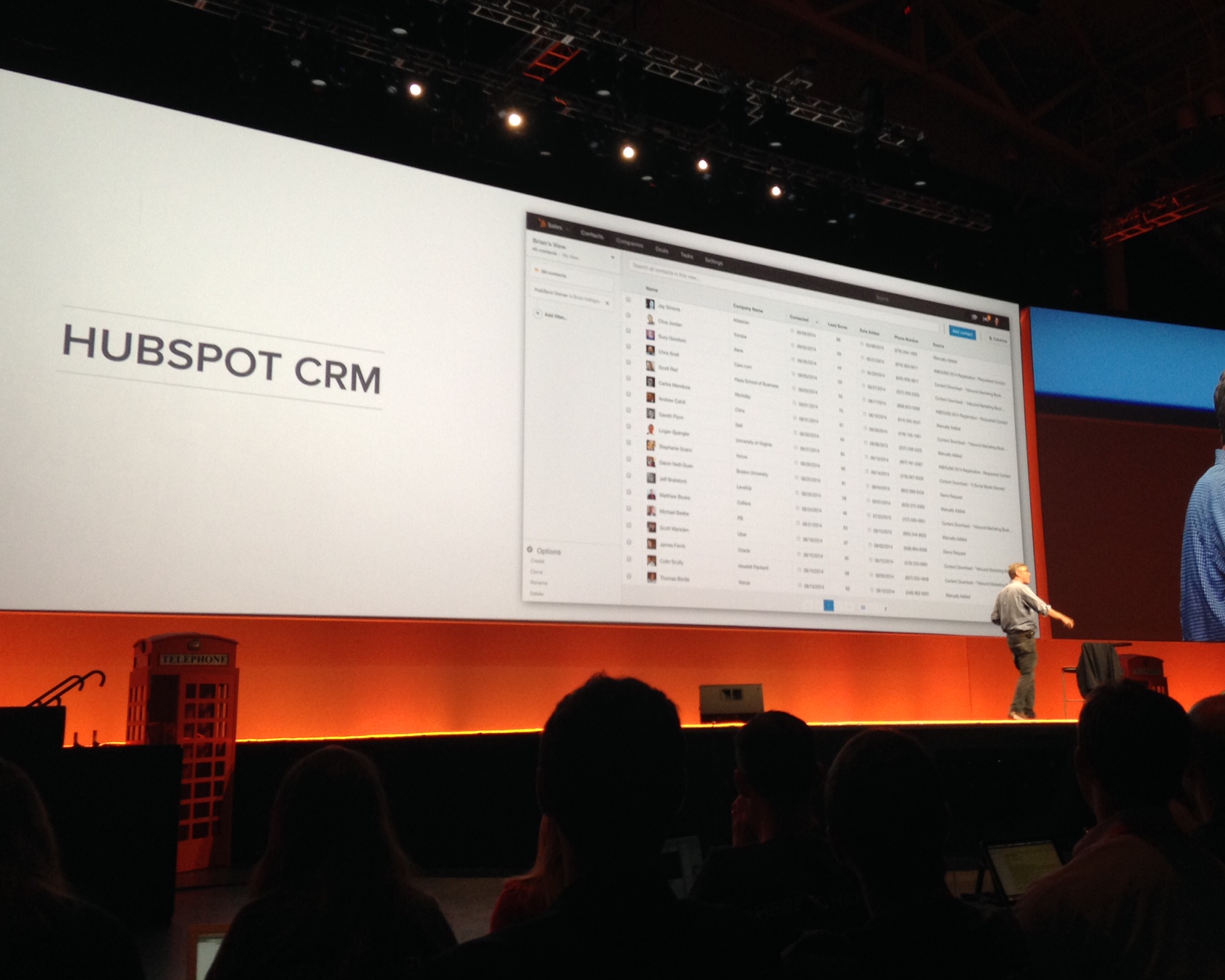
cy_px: 482
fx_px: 1414
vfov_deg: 38.2
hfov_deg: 46.7
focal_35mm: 39
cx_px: 687
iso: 100
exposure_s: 1/20
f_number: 2.4
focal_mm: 4.12
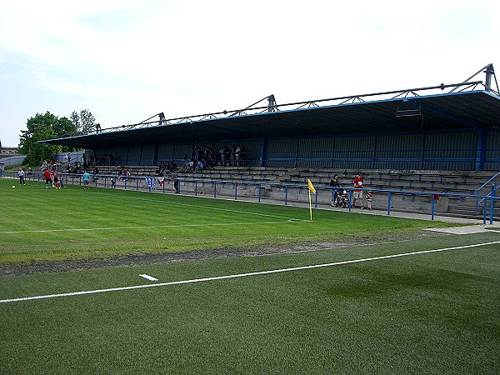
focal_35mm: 38
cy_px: 188
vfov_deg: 37.7
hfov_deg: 49.0
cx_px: 250
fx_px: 549
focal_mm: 6.2
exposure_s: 1/250
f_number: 4.3
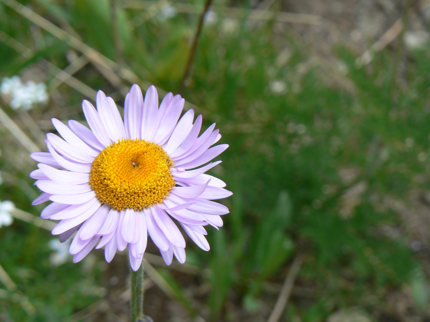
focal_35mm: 97
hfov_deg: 20.2
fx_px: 1205
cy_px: 161
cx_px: 215
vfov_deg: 15.2
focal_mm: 16.2
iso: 80
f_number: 5.6
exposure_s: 1/250
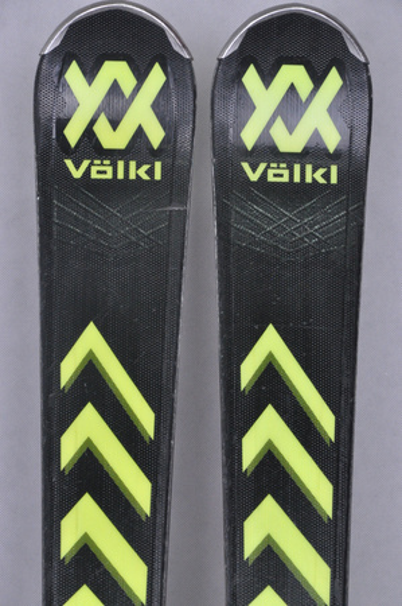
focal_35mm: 158
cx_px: 201
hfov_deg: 8.7
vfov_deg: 13.1
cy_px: 303
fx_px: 2644
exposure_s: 1/125
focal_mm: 105
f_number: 9.5
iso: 3200
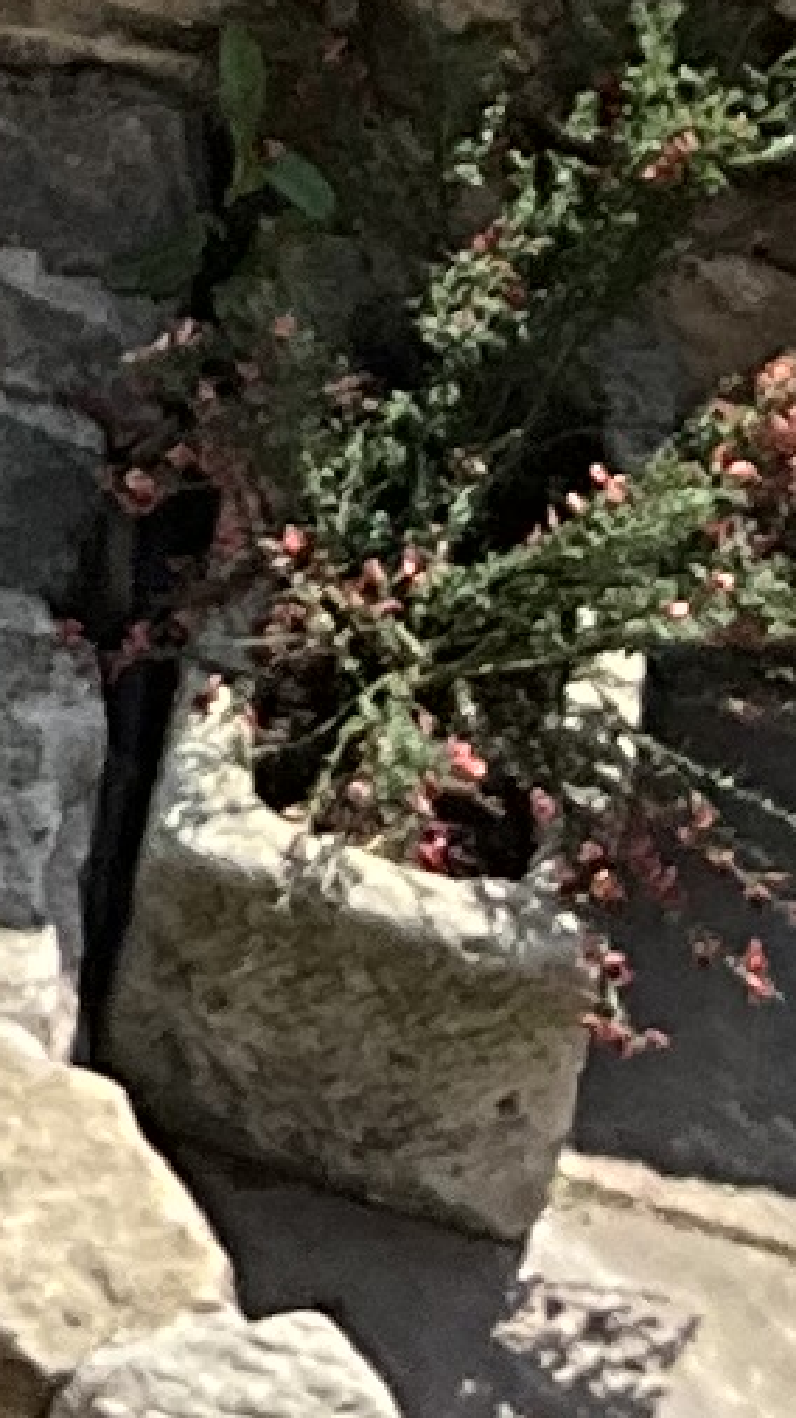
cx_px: -1699
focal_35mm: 252
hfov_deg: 4.6
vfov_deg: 7.6
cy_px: -2595
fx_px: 9472
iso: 25
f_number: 1.8
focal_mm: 3
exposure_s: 1/1168
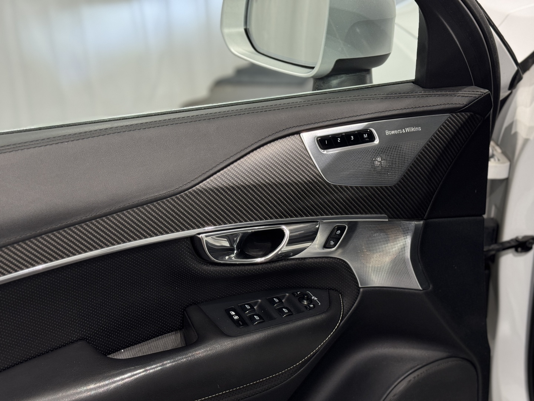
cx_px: 267
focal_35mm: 48
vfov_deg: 30.3
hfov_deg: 39.7
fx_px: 740
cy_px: 200
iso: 160
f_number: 1.78
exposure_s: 1/100
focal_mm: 6.76
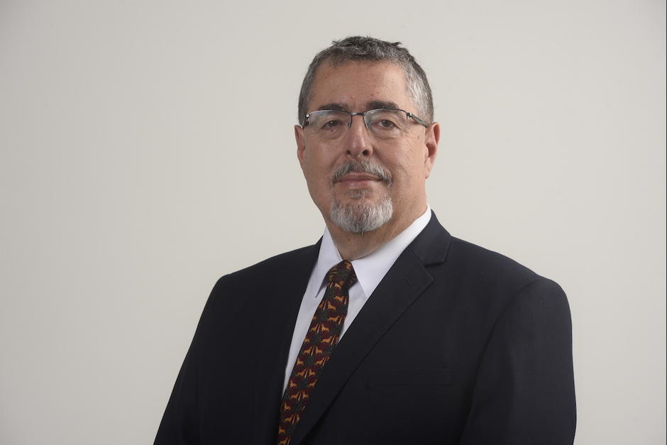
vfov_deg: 8.6
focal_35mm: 160
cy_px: 222
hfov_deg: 12.8
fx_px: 2965
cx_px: 334
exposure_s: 1/100
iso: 100
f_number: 11
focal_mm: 160
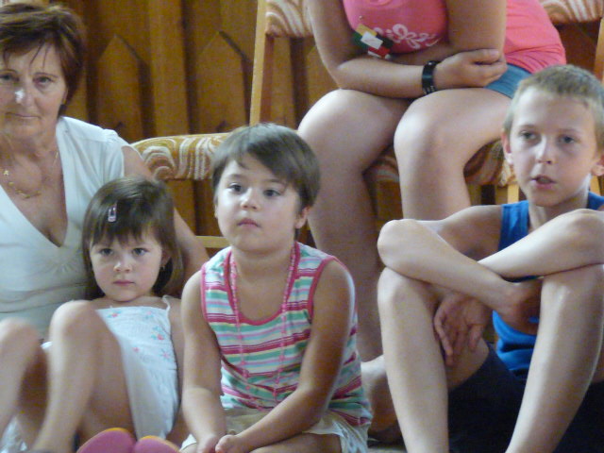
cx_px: 302
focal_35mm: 137
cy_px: 226
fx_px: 2390
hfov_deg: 14.4
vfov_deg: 10.8
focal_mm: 13.8
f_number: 3.4
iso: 800
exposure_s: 1/20
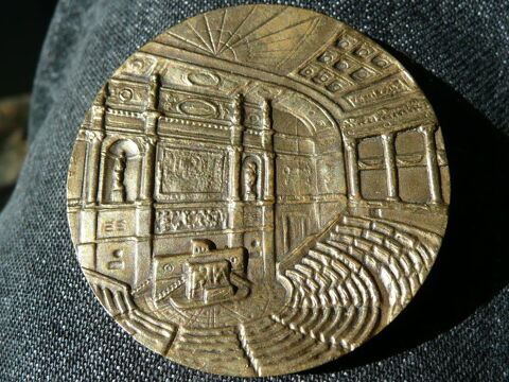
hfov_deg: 51.4
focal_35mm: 36
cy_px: 191
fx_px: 529
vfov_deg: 39.7
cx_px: 254
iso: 100
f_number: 3.4
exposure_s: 1/800
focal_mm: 4.9
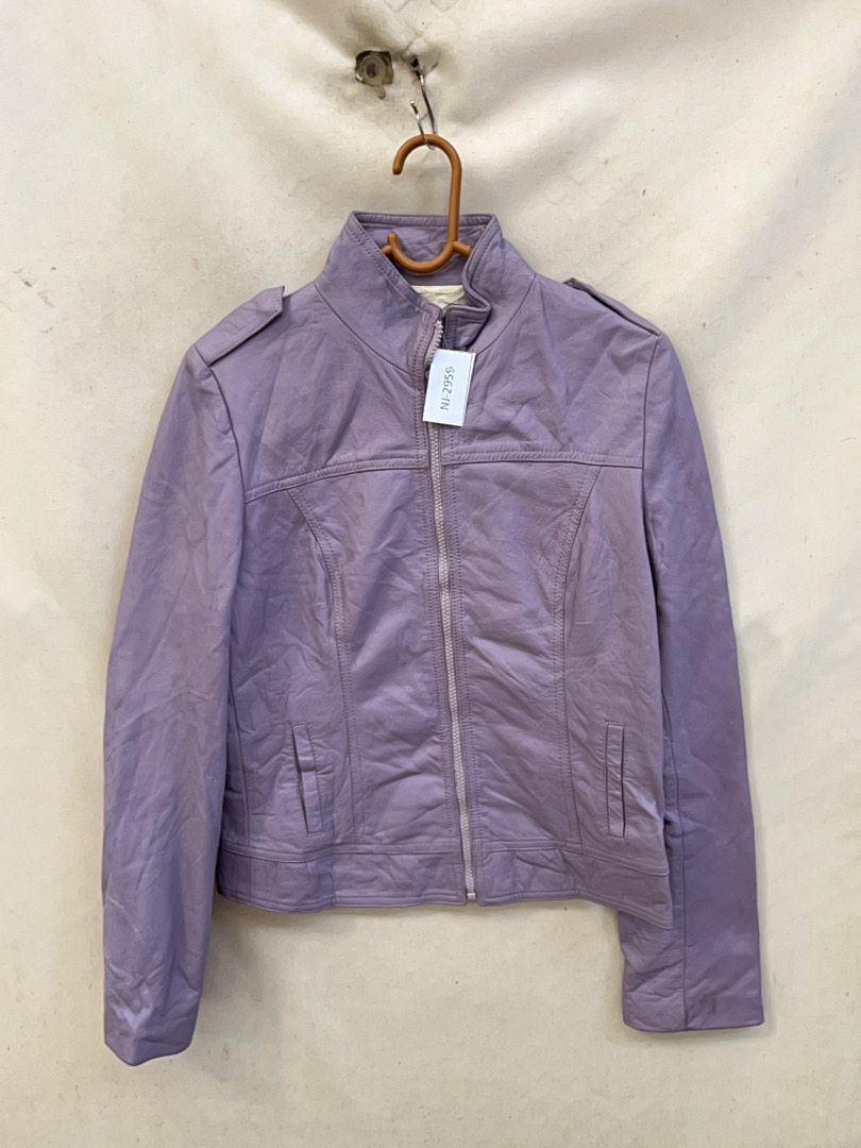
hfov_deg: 51.4
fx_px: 895
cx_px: 430
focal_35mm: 27
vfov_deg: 65.3
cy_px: 574
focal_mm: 5.1
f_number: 1.6
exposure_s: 1/60
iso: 40
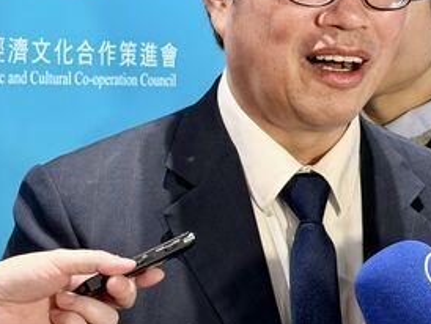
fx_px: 1308
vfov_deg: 14.0
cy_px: 57
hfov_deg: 18.7
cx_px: 255
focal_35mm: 105
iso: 400
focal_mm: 6.76
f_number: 1.78
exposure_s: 1/40
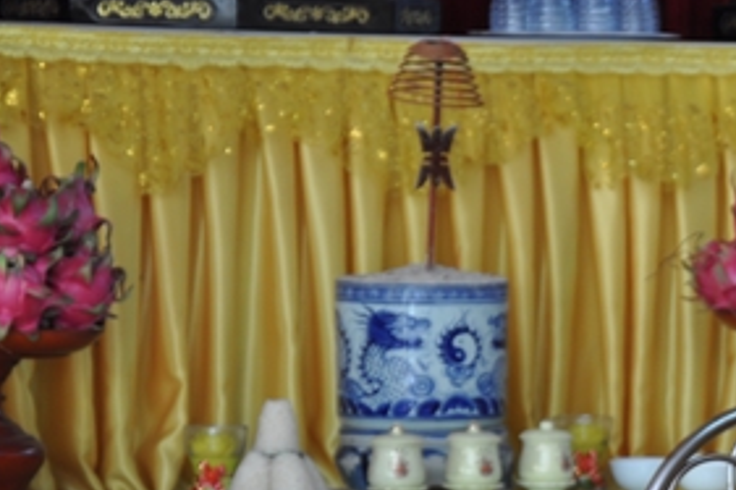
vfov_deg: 5.0
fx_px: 5578
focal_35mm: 273
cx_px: 828
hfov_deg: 7.5
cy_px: 311
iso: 250
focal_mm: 80
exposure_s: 1/20
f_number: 5.3
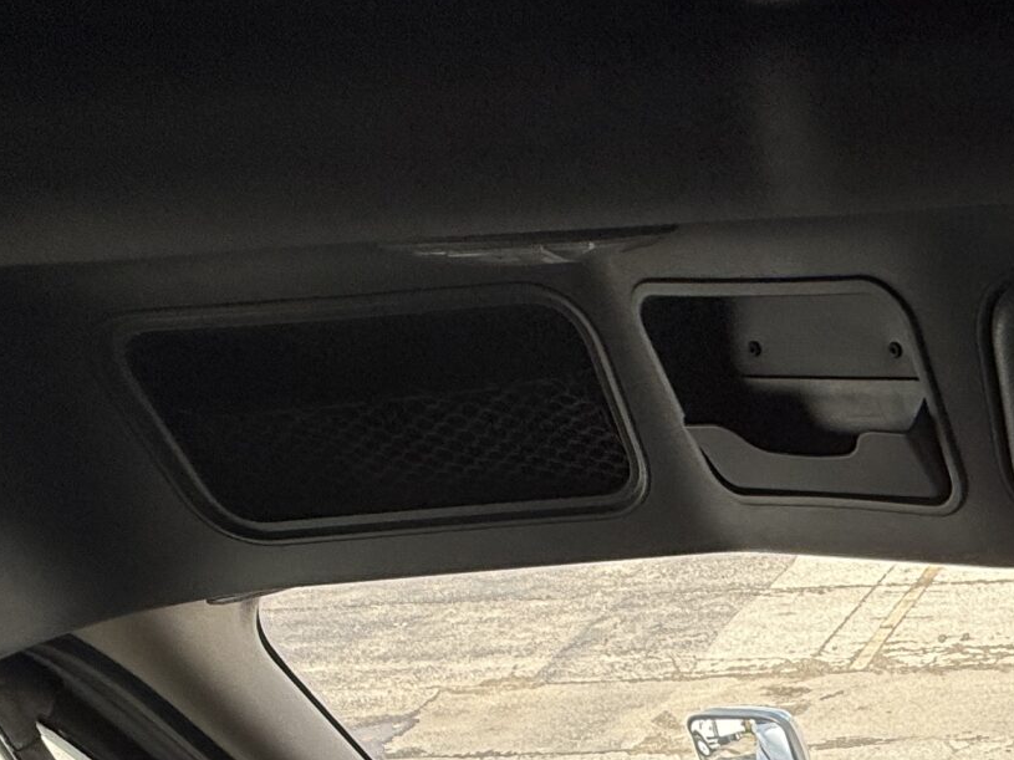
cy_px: 1139
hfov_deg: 35.0
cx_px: 1188
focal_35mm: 44
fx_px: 1289
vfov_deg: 25.1
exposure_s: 1/315
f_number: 2.2
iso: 50
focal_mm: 2.22
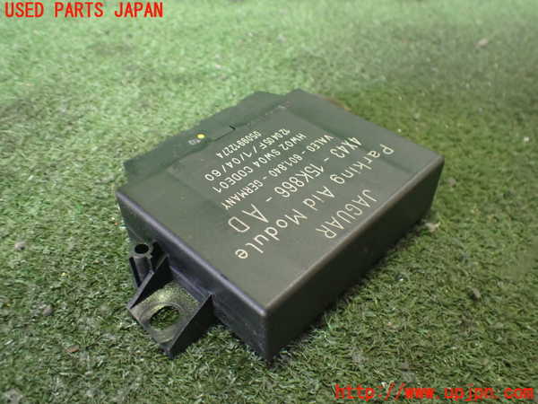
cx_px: 269
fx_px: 466
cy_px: 202
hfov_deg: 60.0
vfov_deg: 46.8
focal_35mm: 30
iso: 800
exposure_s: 1/30
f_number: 2.3
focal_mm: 5.4
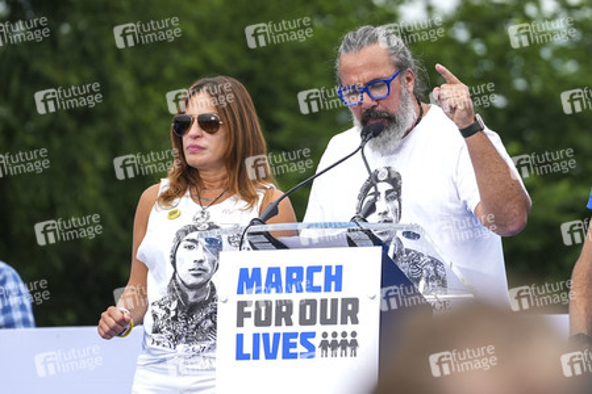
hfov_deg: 10.6
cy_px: 197
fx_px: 3190
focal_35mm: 194
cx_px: 296
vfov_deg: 7.1
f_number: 5.6
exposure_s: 1/1000
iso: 800
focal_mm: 194
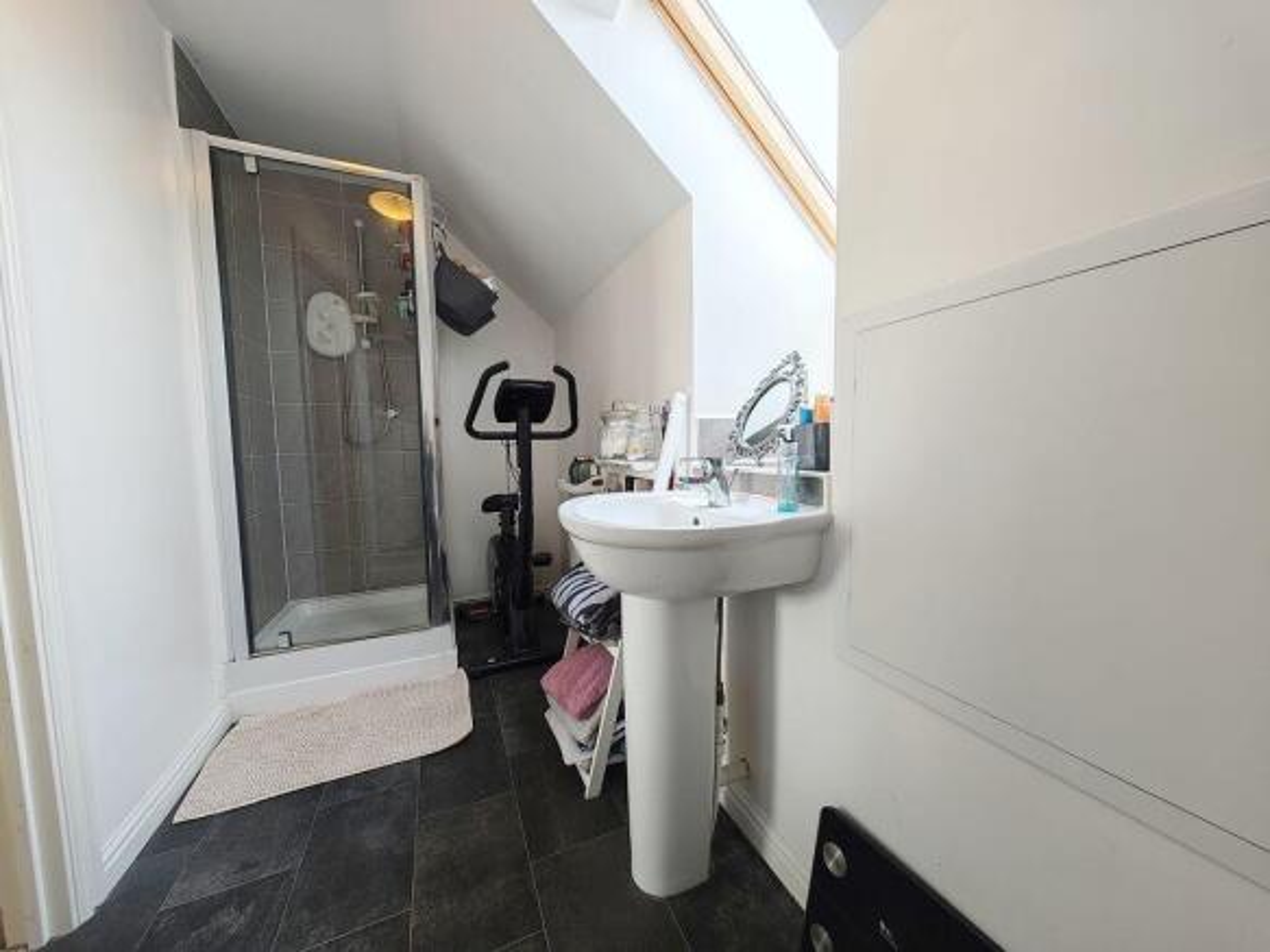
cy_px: 476
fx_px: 440
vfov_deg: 94.5
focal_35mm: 12
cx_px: 635
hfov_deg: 110.5
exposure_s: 1/50
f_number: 1.8
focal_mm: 2.03
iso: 125
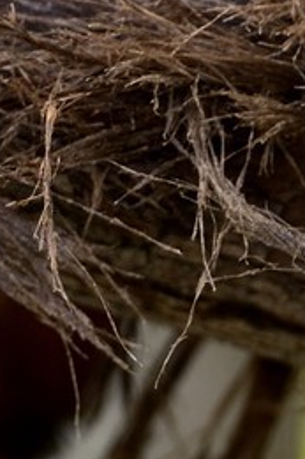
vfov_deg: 1.7
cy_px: -743
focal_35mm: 1230
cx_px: 102
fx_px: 15651
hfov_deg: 1.1
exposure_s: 1/80
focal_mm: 200
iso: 400
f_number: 7.1
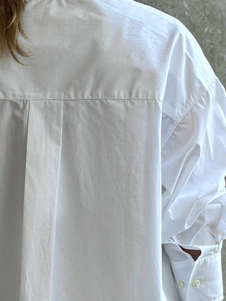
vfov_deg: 13.6
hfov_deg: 10.2
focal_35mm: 145
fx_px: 1262
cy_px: 150
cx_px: 69
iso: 100
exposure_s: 1/121
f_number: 1.78
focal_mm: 6.86
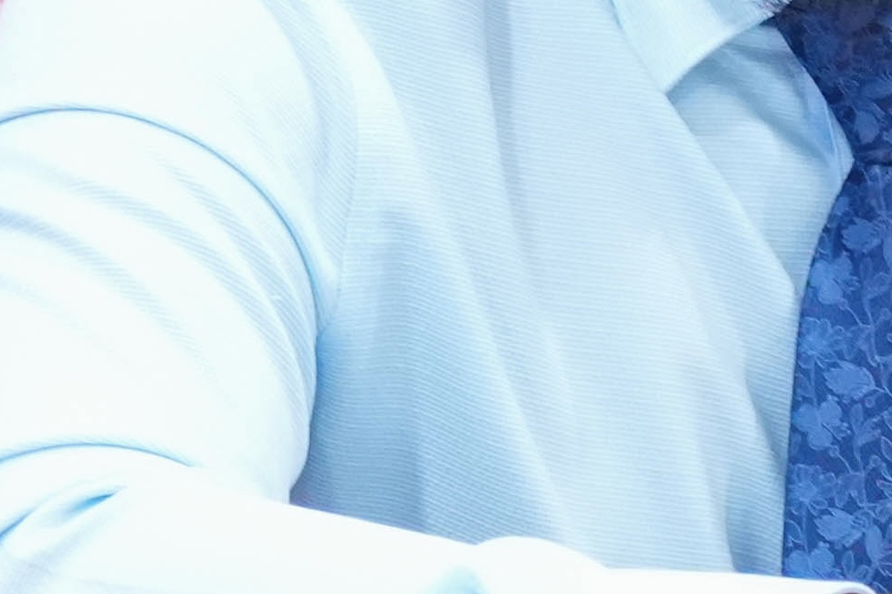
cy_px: -12
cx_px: 885
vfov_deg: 2.6
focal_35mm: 520
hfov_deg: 4.0
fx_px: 12881
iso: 3200
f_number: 4
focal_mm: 105
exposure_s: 1/100
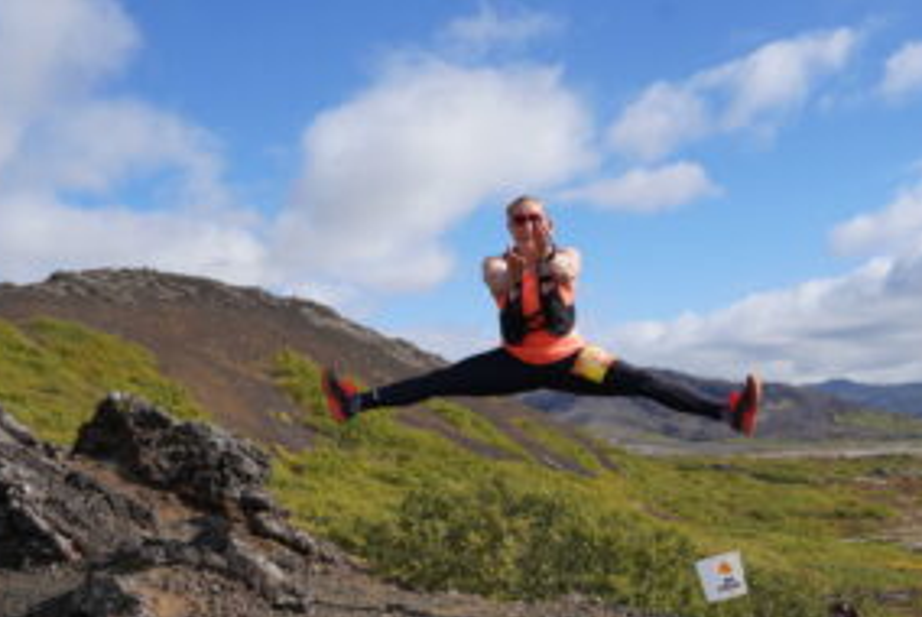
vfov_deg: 35.1
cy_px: 326
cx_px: 497
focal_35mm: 38
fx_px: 974
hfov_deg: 50.6
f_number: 4.5
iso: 100
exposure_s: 1/1000
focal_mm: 27
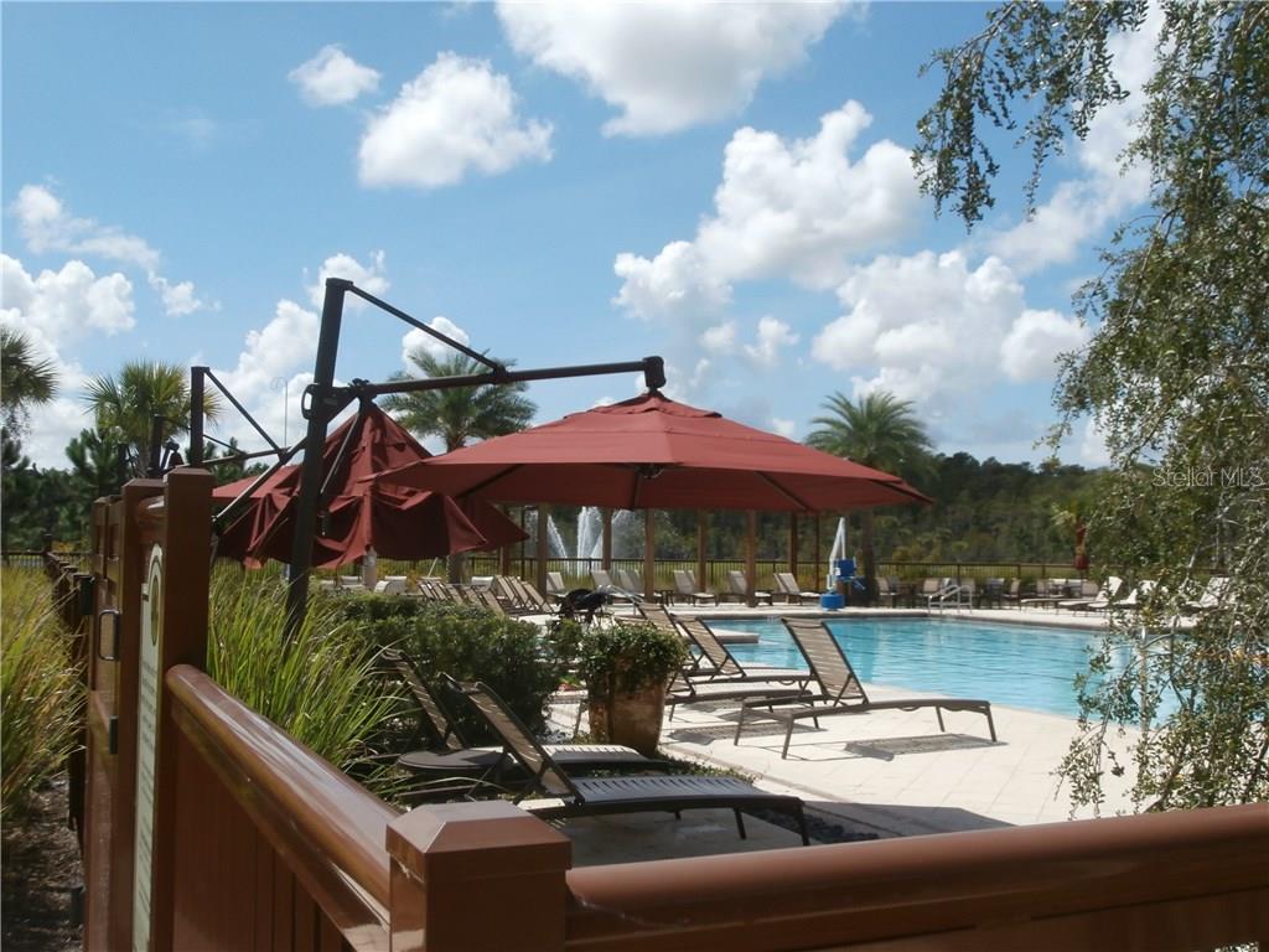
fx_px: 1393
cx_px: 634
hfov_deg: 49.0
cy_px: 476
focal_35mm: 38
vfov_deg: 37.7
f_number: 3.9
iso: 100
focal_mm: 6.67
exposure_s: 1/1000
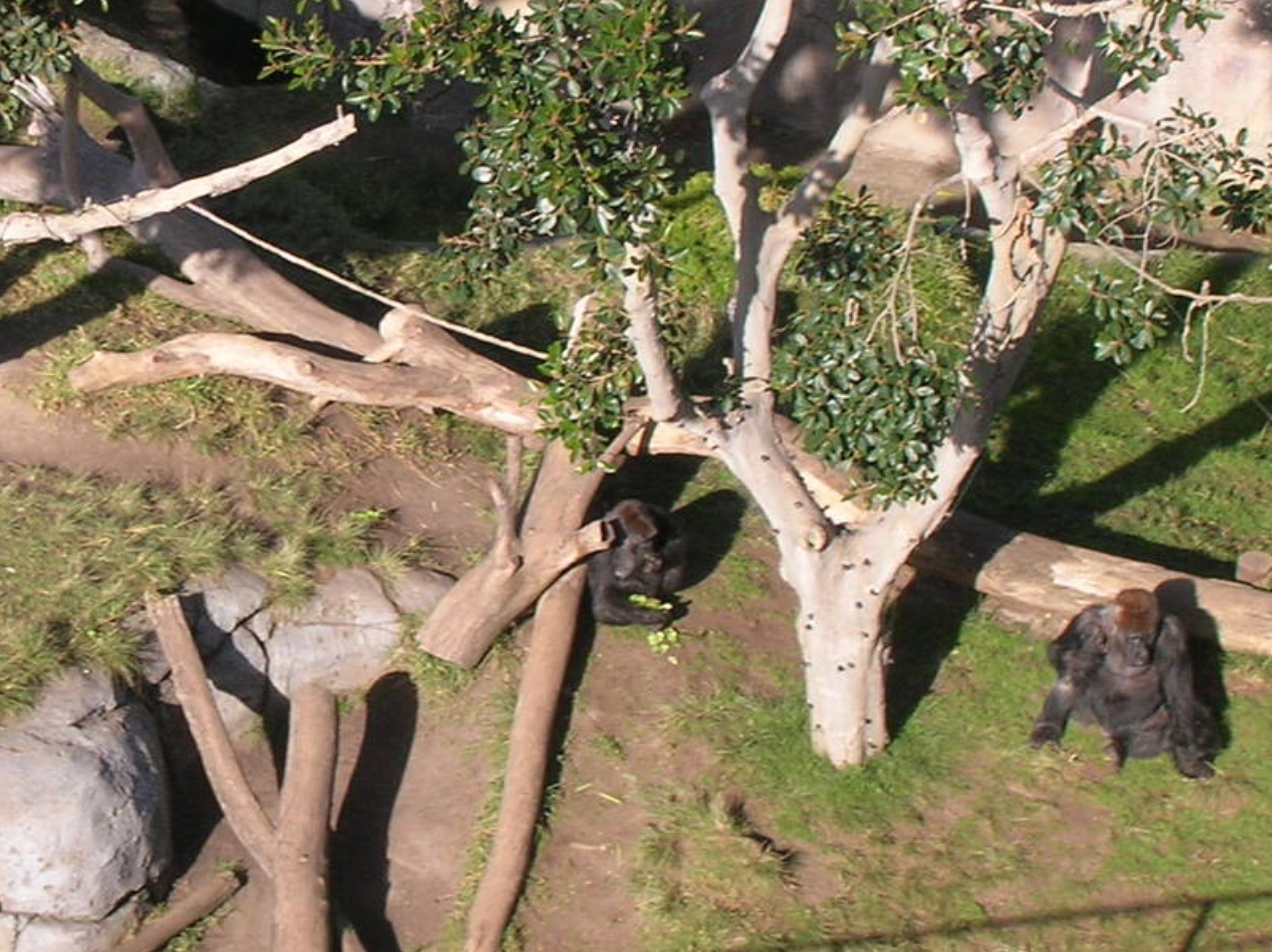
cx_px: 33
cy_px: 335
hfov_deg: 14.7
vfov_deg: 11.2
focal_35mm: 132
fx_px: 4848
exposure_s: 1/132
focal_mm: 11
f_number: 6.4
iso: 50
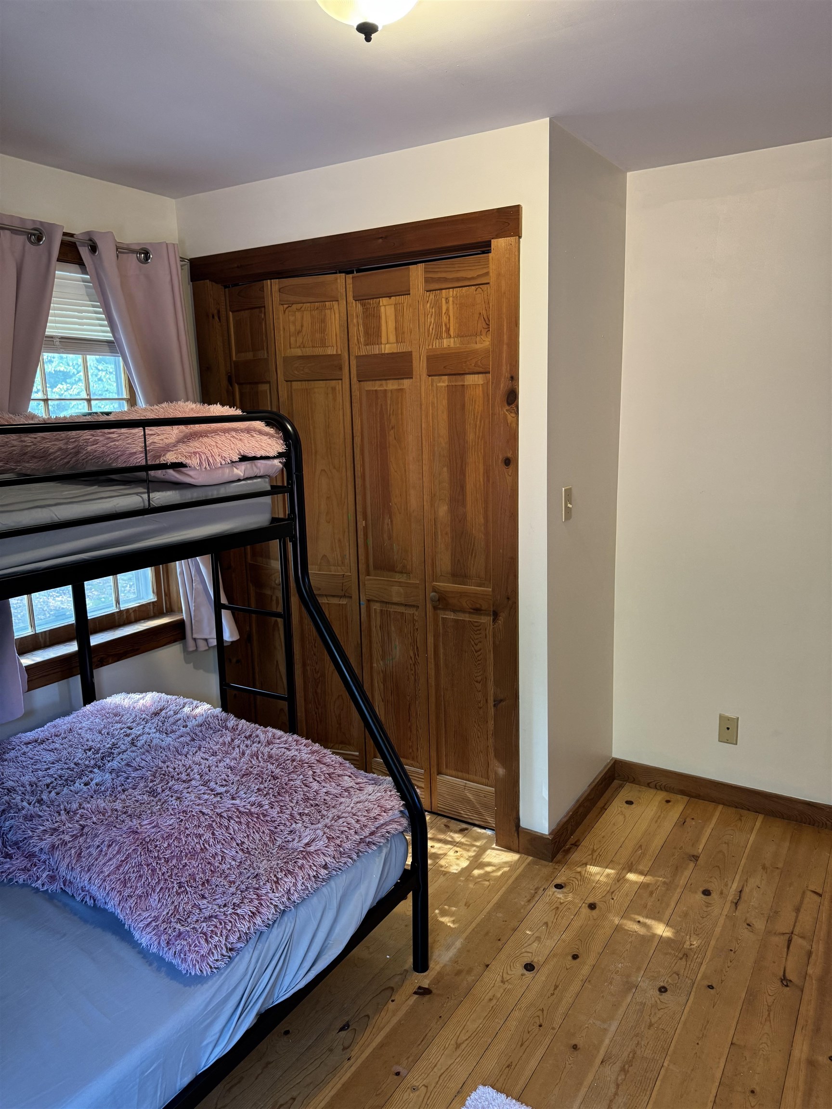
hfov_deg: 56.8
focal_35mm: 24
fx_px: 769
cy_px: 554
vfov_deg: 71.6
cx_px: 416
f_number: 1.78
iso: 250
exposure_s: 1/60
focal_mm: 6.76
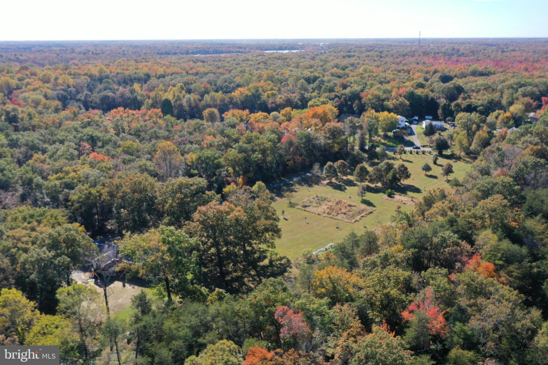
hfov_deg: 65.5
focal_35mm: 28
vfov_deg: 46.4
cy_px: 182
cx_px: 274
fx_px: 426
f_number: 5
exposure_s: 1/320
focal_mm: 10.26
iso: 100
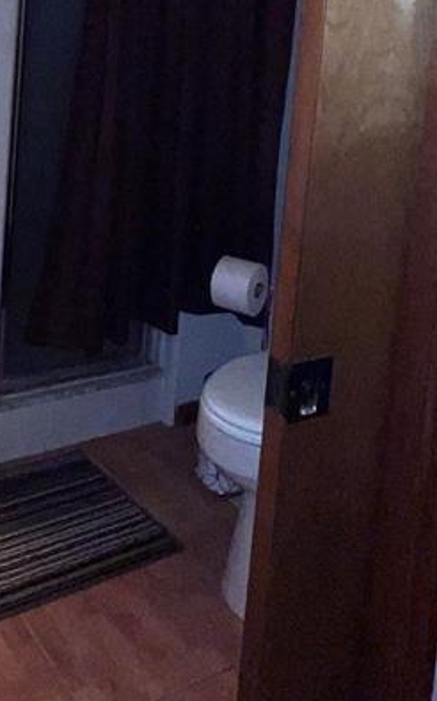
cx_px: 21
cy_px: 50
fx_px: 801
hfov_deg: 29.0
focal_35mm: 42
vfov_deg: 42.6
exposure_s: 1/122
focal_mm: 1.57
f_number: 1.8
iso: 32
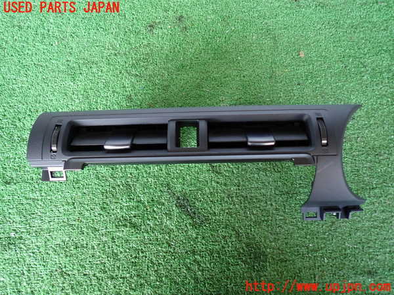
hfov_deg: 69.4
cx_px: 197
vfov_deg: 54.9
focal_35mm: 25
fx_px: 285
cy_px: 148
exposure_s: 1/40
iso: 200
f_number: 2
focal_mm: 4.5
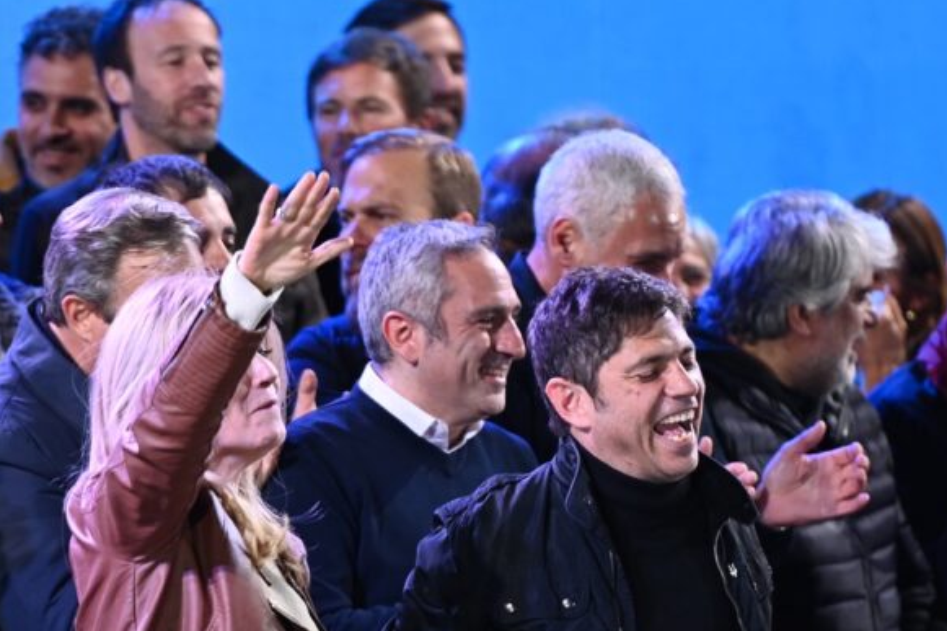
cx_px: 377
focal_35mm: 413
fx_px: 10860
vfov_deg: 3.3
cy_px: 461
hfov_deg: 5.0
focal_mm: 200
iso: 800
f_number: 2.8
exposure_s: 1/640
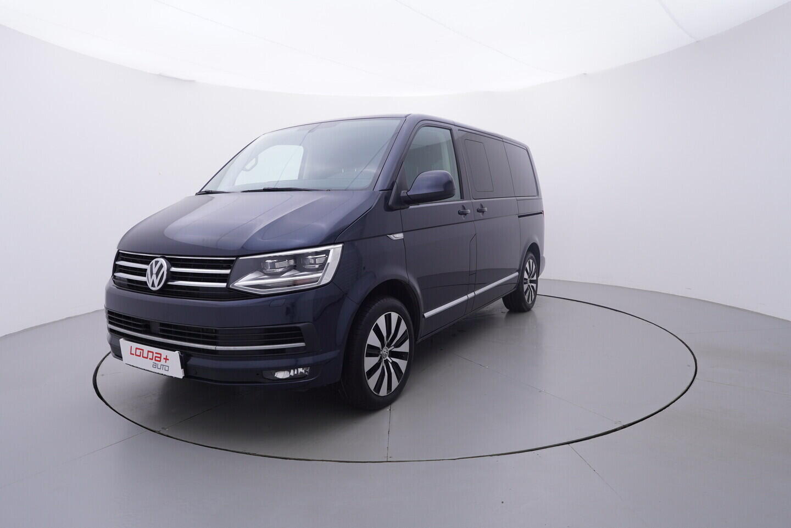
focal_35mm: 22
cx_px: 396
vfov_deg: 56.2
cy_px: 264
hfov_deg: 77.3
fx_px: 495
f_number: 5
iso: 200
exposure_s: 1/80
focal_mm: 15
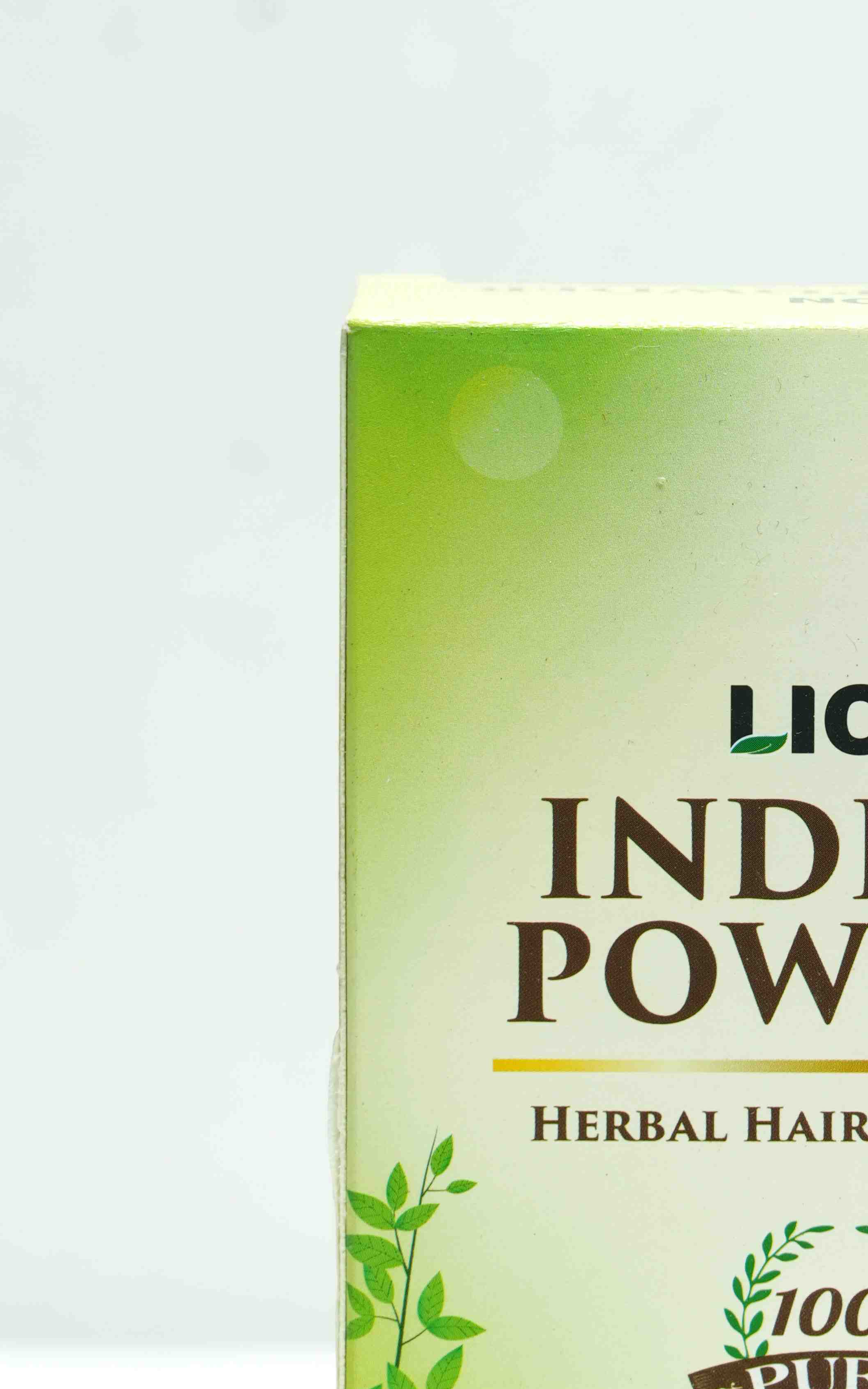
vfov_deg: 9.4
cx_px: 881
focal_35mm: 222
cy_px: 512
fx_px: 8403
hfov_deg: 5.9
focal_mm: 105
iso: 640
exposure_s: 1/60
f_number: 5.6
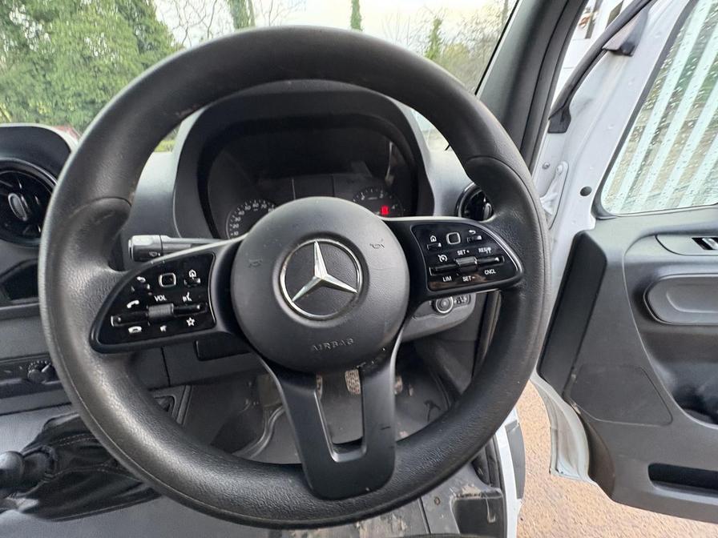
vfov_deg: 85.7
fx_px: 290
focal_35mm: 14
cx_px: 359
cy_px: 269
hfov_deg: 102.1
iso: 320
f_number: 2.2
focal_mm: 2.22
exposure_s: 1/60
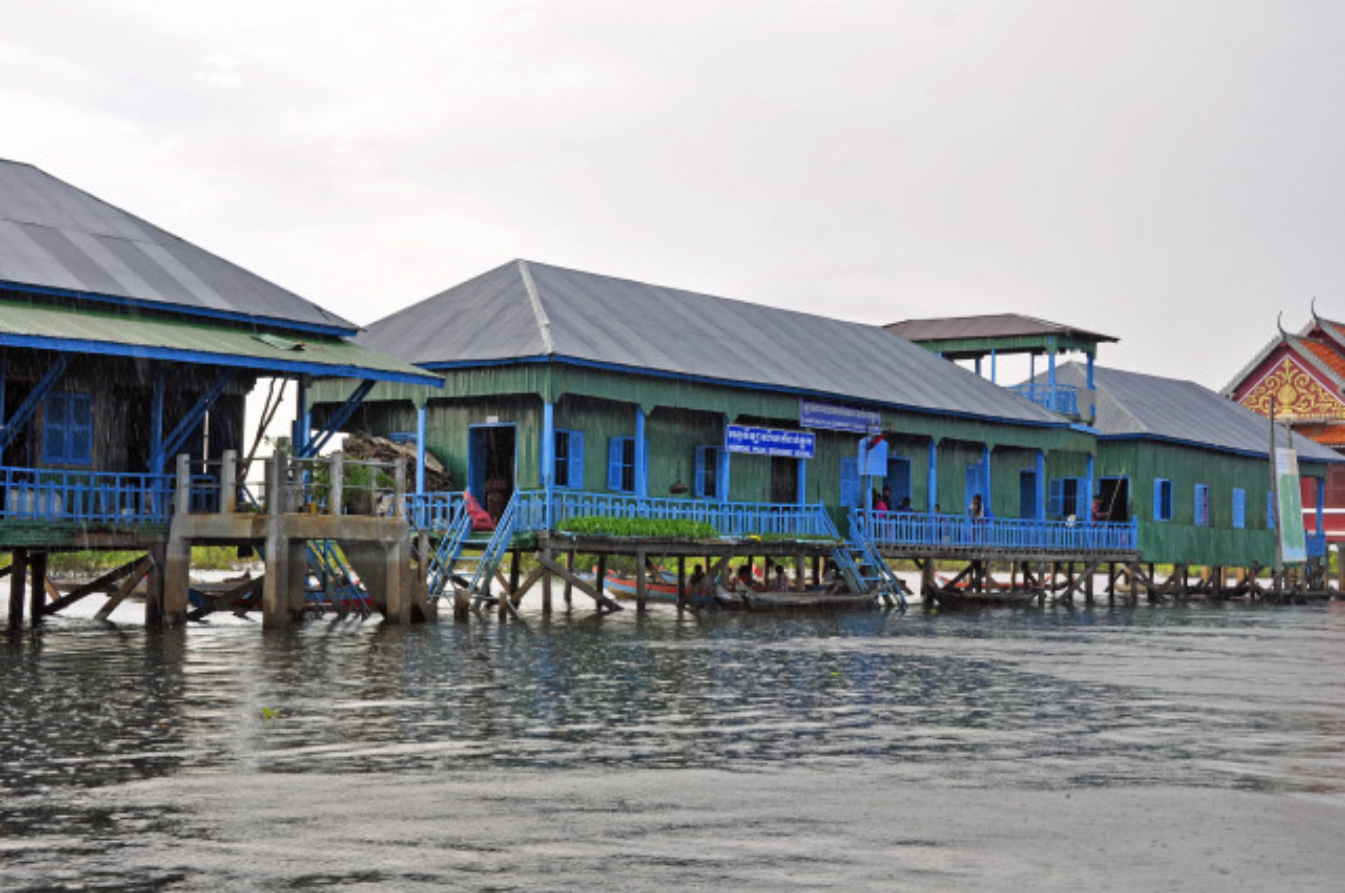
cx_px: 672
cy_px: 446
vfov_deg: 26.4
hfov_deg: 38.9
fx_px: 1903
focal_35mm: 51
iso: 200
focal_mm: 34
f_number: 9
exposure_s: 1/160
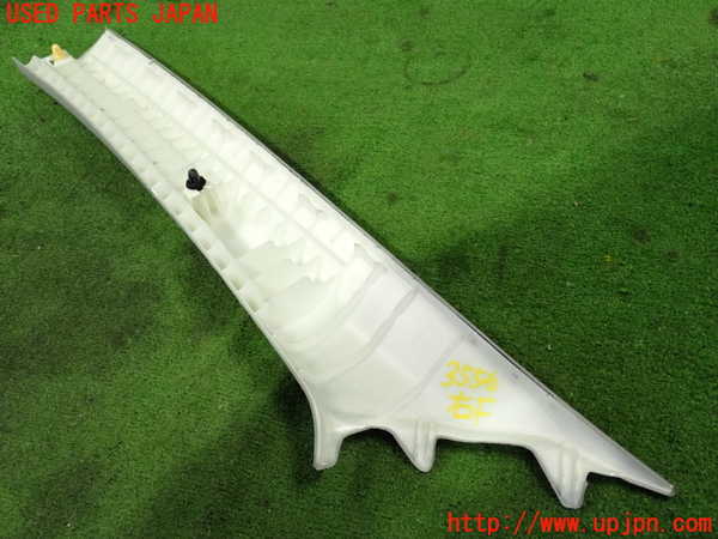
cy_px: 270
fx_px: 850
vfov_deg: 35.1
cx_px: 359
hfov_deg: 45.8
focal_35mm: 41
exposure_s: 1/125
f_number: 2.8
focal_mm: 7.31
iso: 1250
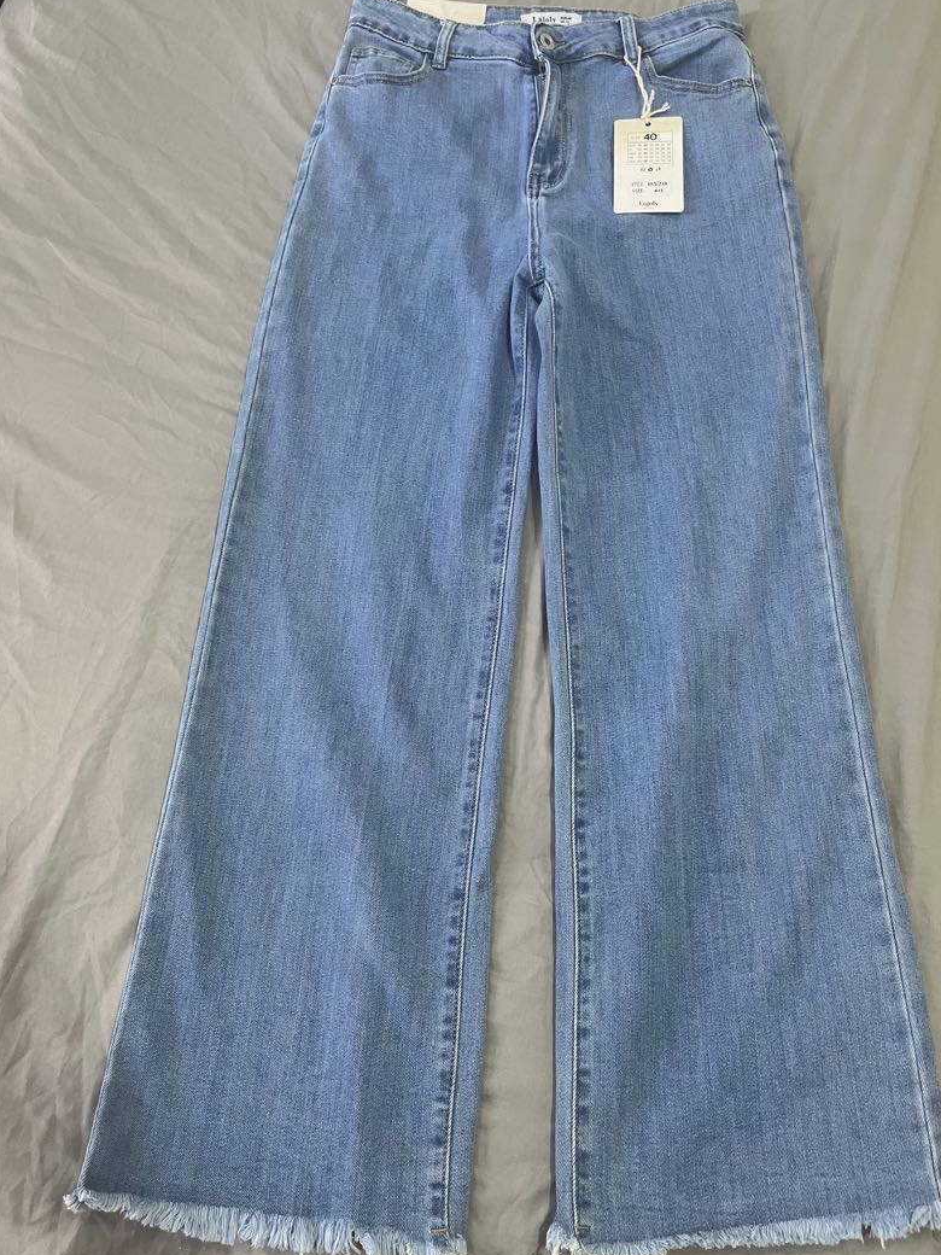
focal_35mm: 27
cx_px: 464
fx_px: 979
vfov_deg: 65.3
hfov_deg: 51.4
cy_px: 638
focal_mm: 5.1
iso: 400
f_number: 1.6
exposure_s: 1/60
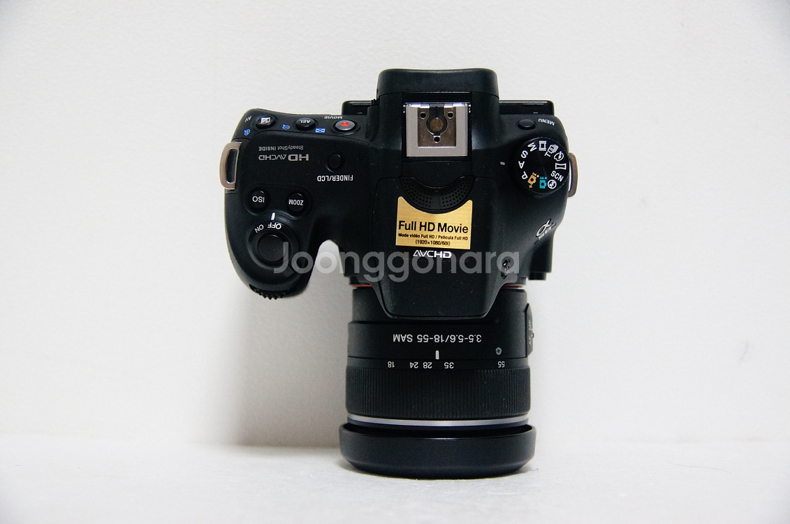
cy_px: 262
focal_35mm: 52
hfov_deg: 37.9
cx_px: 395
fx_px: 1150
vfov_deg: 25.7
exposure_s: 1/60
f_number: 4.5
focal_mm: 35
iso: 2000
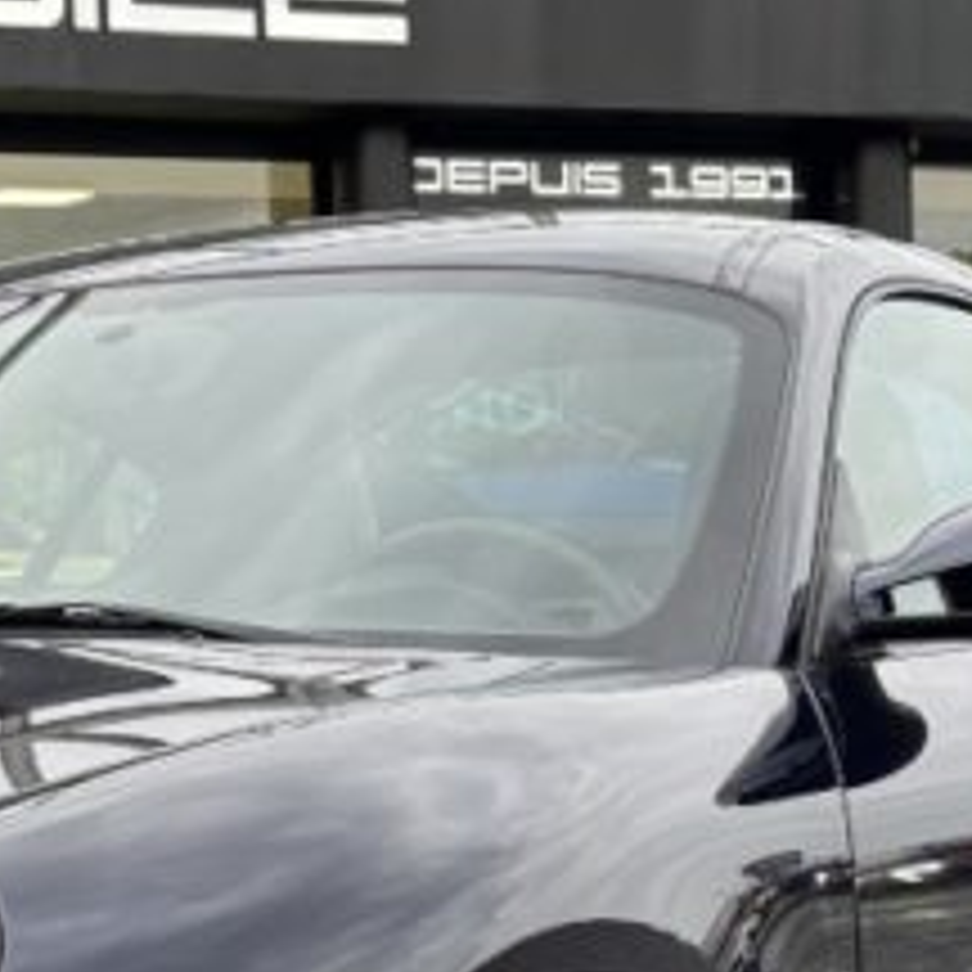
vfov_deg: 14.8
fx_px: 3749
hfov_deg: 14.4
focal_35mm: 118
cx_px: -158
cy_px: 562
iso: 200
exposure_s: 1/100
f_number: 1.78
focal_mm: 6.76
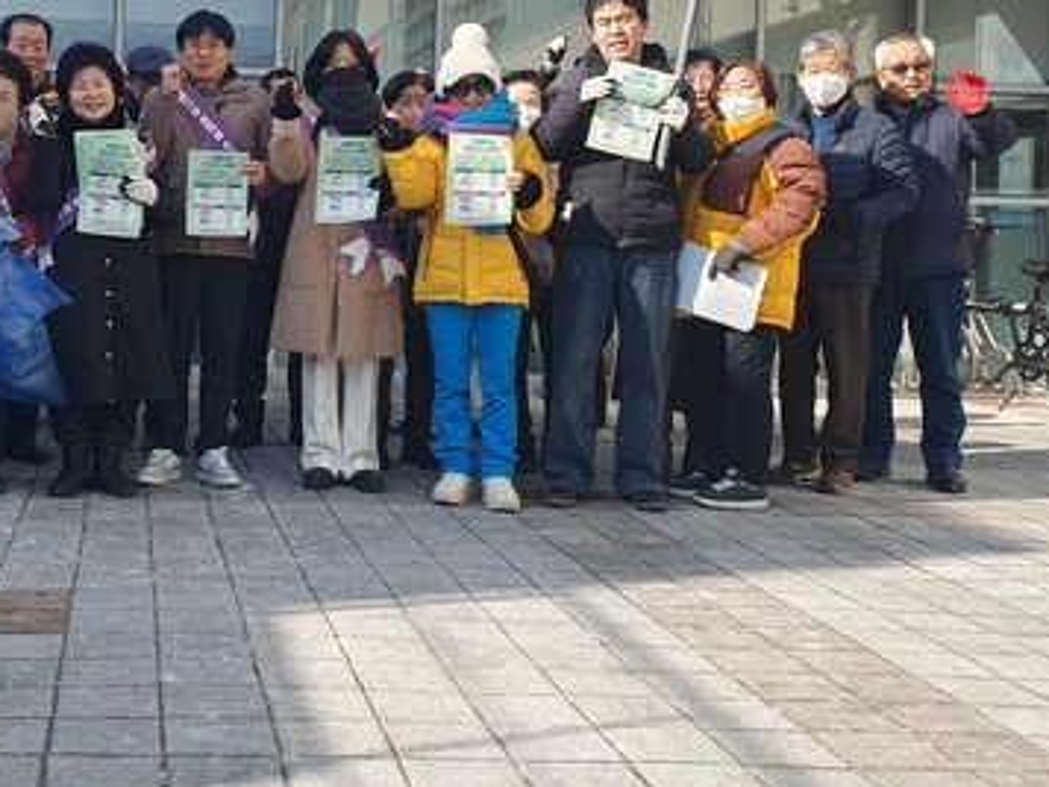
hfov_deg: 36.1
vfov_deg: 28.5
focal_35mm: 51
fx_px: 1546
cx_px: 194
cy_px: 324
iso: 50
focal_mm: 4.32
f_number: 2.4
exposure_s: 1/776
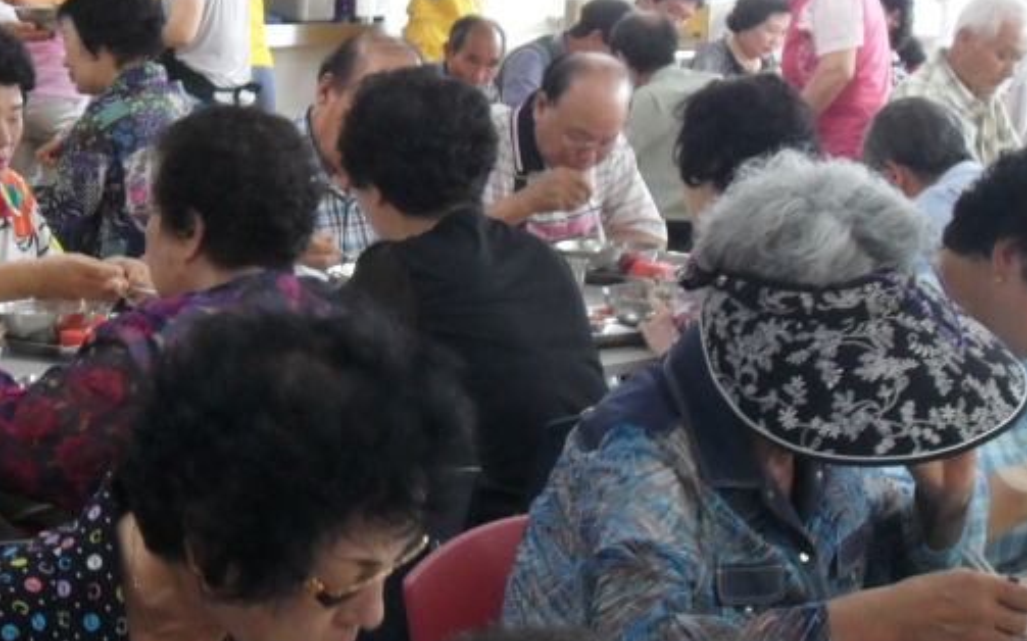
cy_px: 282
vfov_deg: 12.1
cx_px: 276
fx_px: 3022
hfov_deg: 19.2
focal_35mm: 108
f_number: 3.3
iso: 200
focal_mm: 8.8
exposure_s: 1/45
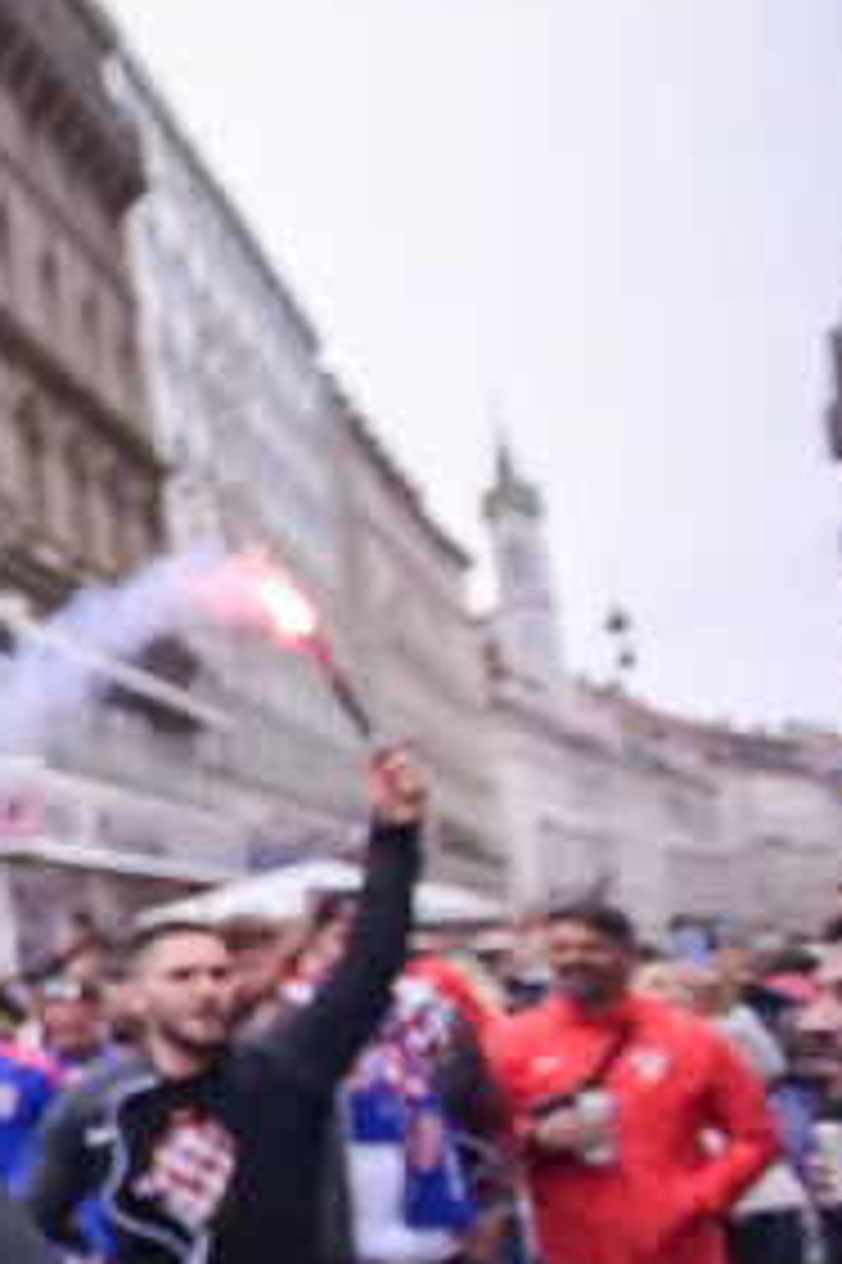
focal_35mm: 46
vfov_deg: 42.4
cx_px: -837
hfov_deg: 18.7
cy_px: 794
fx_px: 1616
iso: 500
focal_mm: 17
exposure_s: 1/2500
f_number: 2.8
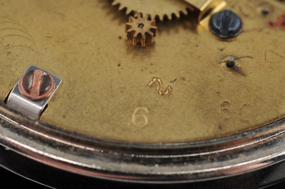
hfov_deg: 22.6
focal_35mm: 90
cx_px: 142
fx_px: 712
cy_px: 94
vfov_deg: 15.2
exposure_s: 1/200
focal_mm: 60
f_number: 14
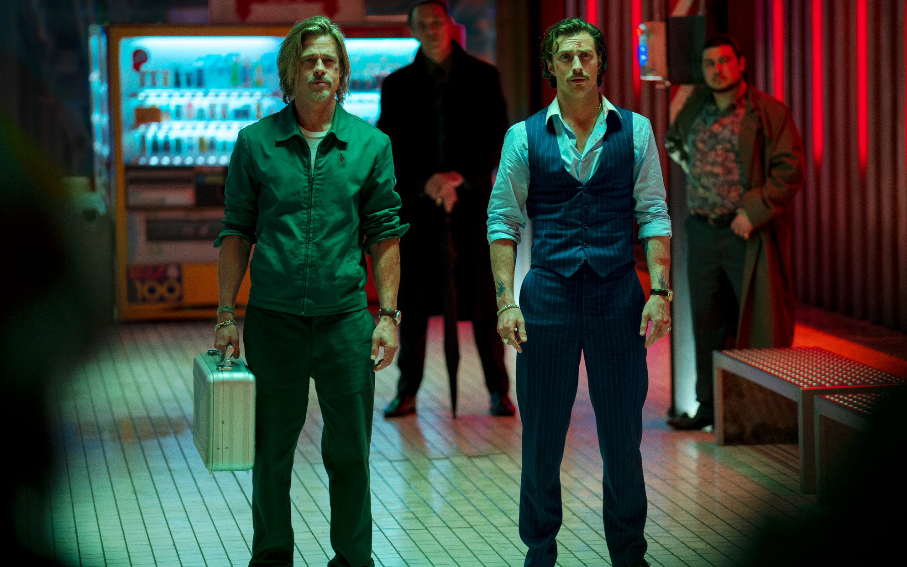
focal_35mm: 158
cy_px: 297
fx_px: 3906
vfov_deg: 8.3
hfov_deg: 13.2
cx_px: 456
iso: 1250
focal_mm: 154
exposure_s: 1/200
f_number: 2.8
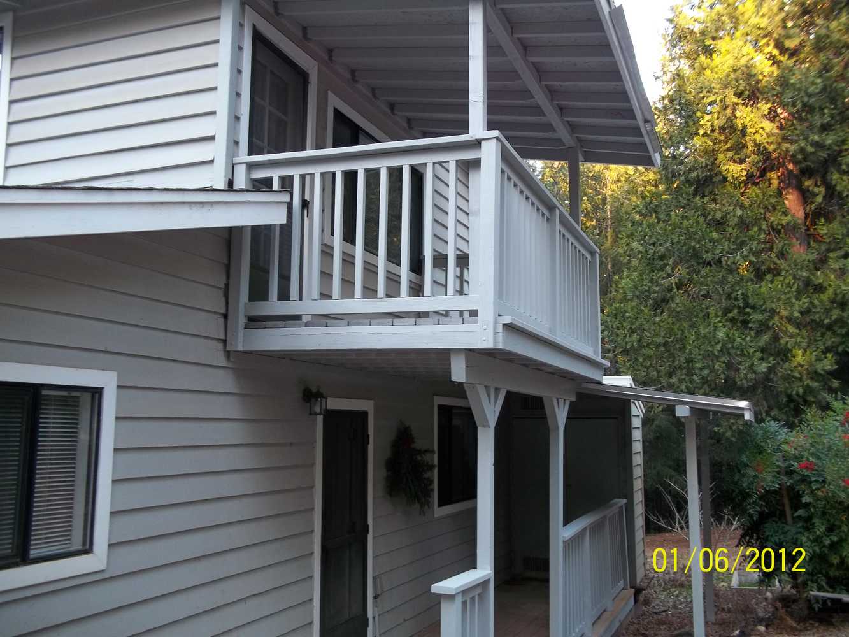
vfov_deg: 44.2
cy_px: 318
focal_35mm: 32
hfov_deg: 56.8
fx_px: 785
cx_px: 424
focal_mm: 5.7
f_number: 2.9
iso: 80
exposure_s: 1/30
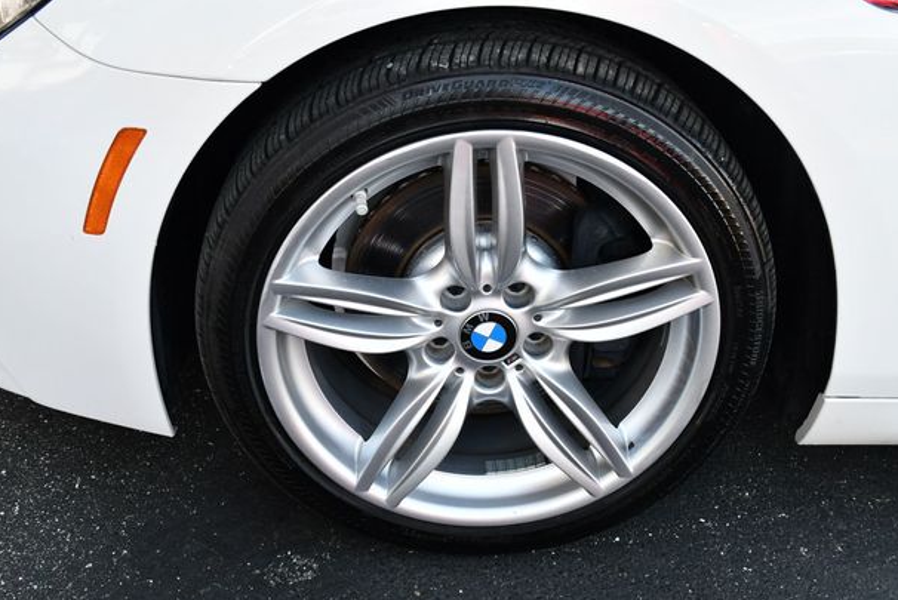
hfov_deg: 50.7
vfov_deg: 35.1
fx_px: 949
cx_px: 465
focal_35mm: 38
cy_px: 314
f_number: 4.5
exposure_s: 1/250
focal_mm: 18
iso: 400
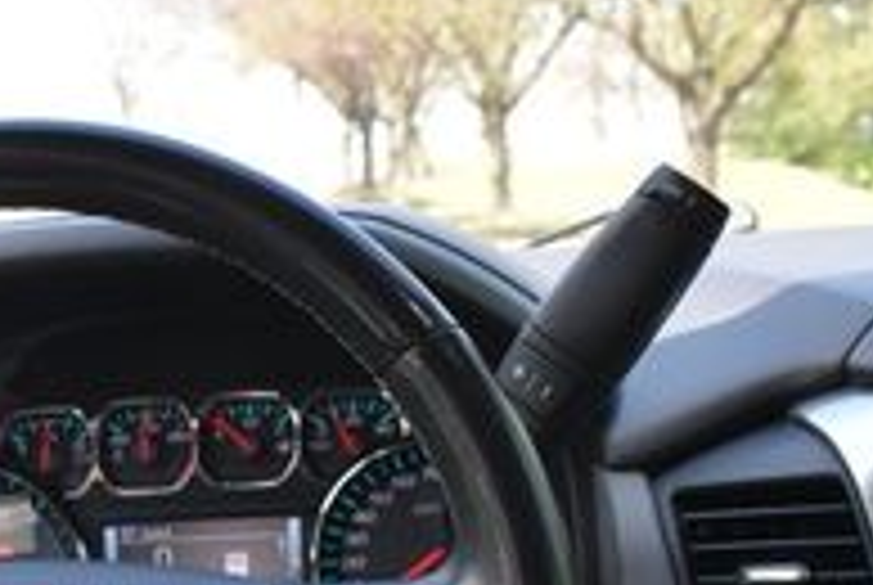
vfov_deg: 14.9
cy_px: 686
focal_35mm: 89
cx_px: 50
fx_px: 2162
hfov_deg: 22.2
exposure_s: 1/250
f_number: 5
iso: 400
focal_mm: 18
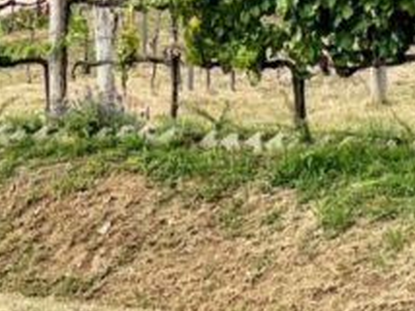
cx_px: 25
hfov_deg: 7.9
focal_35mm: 249
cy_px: -295
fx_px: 2982
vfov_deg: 5.8
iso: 25
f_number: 2
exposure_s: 1/505
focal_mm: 6
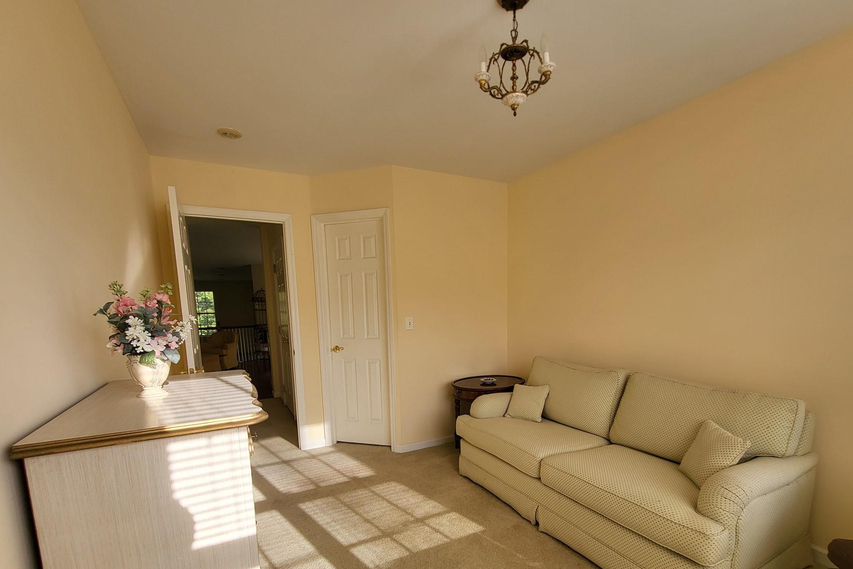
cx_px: 443
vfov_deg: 72.5
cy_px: 356
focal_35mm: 16
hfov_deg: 96.7
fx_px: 379
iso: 32
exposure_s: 1/143
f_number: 2.2
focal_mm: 1.74
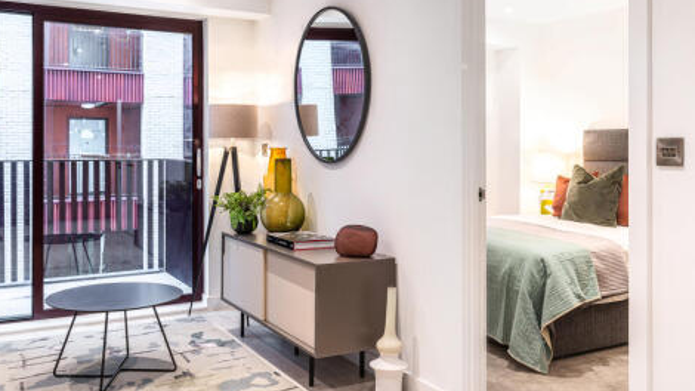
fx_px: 645
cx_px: 346
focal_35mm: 35
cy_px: 167
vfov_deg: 33.6
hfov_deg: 56.6
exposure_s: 1.3
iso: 100
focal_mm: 33
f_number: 14
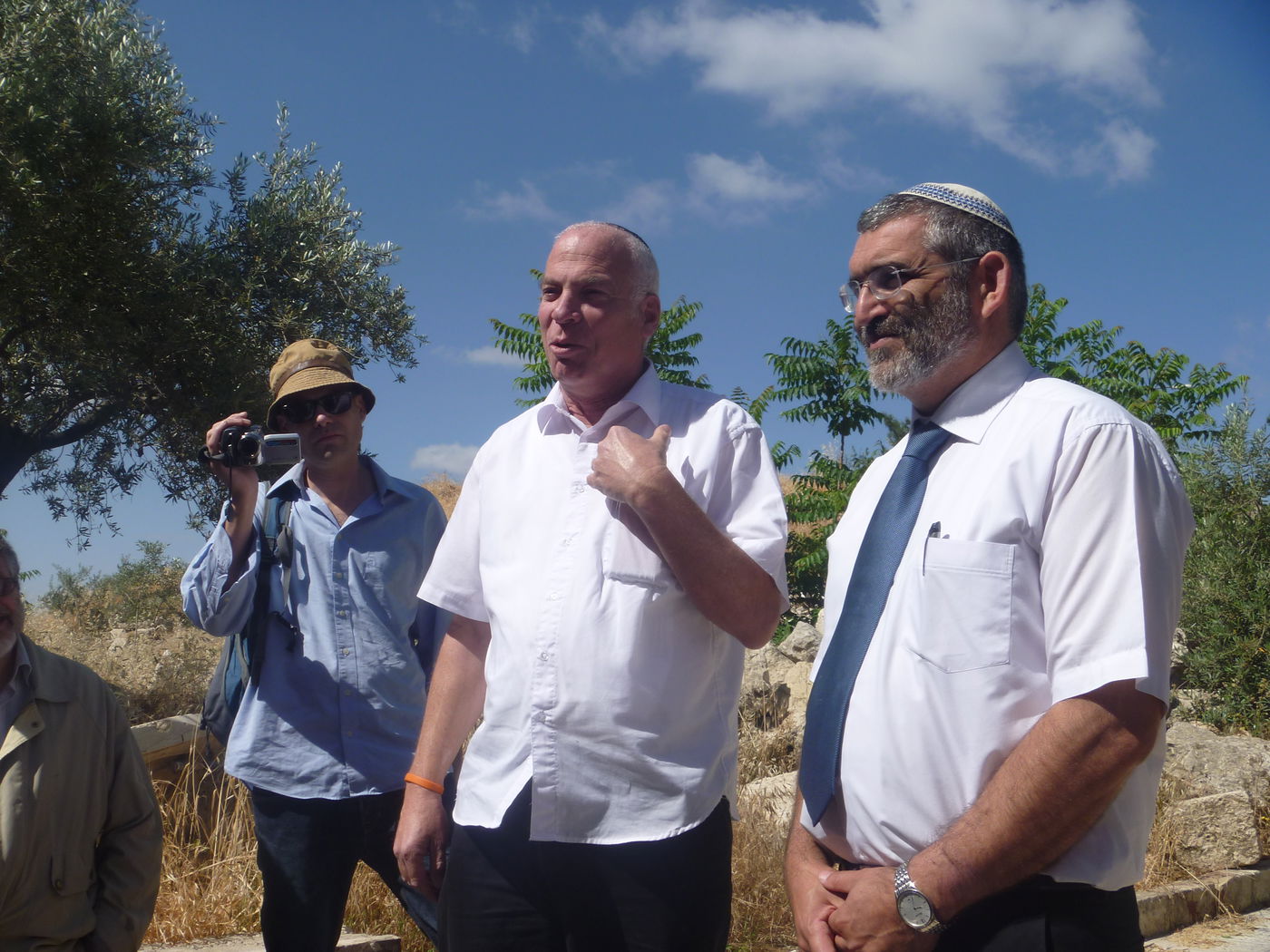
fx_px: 1284
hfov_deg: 52.6
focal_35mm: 35
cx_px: 635
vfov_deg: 40.7
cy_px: 476
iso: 80
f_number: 5.6
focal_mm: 6.3
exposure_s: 1/640
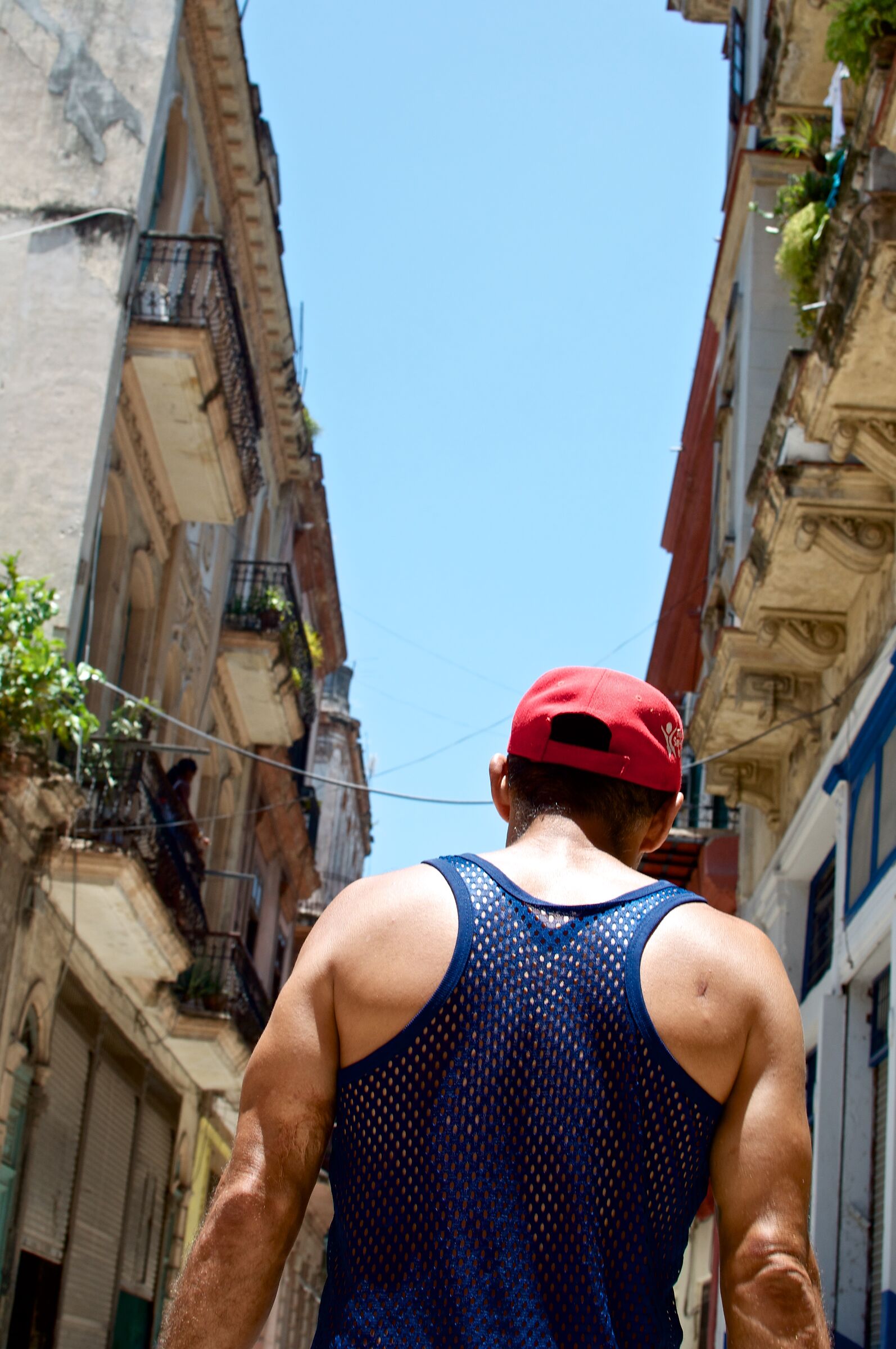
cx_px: 448
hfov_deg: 25.7
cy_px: 674
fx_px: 1965
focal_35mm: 52
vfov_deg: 37.9
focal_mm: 35
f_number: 9
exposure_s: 1/250
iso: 200
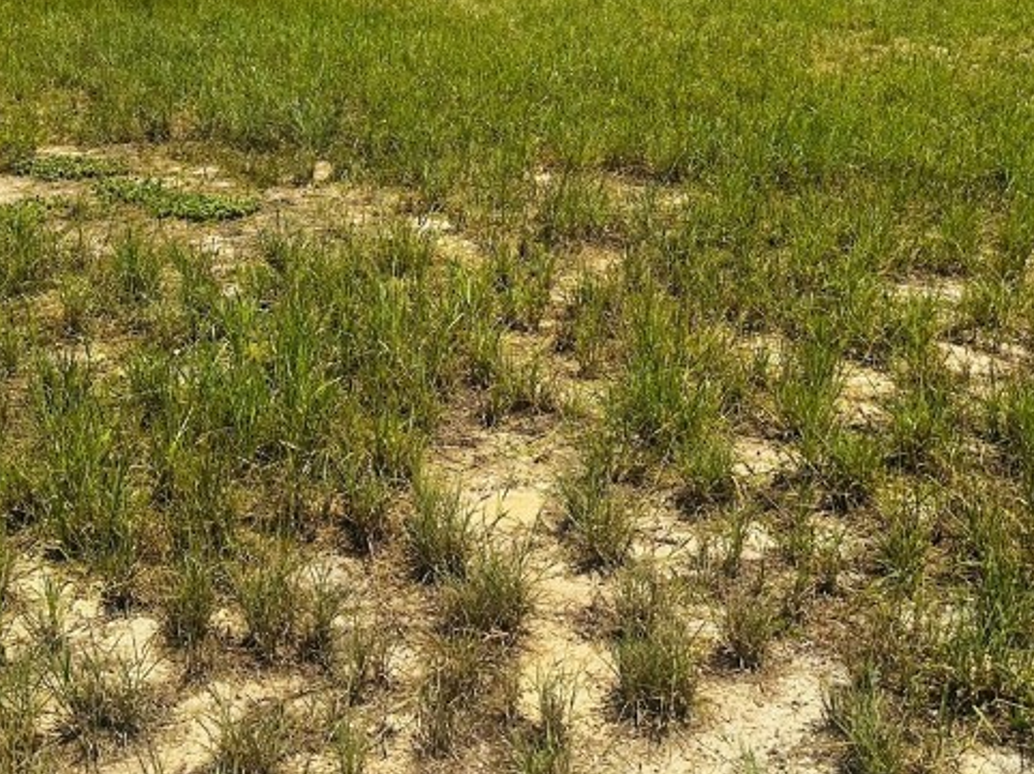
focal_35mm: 51
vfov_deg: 27.6
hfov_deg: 37.5
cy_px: 96
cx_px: 564
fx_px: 1523
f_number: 1.78
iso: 80
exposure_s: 1/5525
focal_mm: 6.86
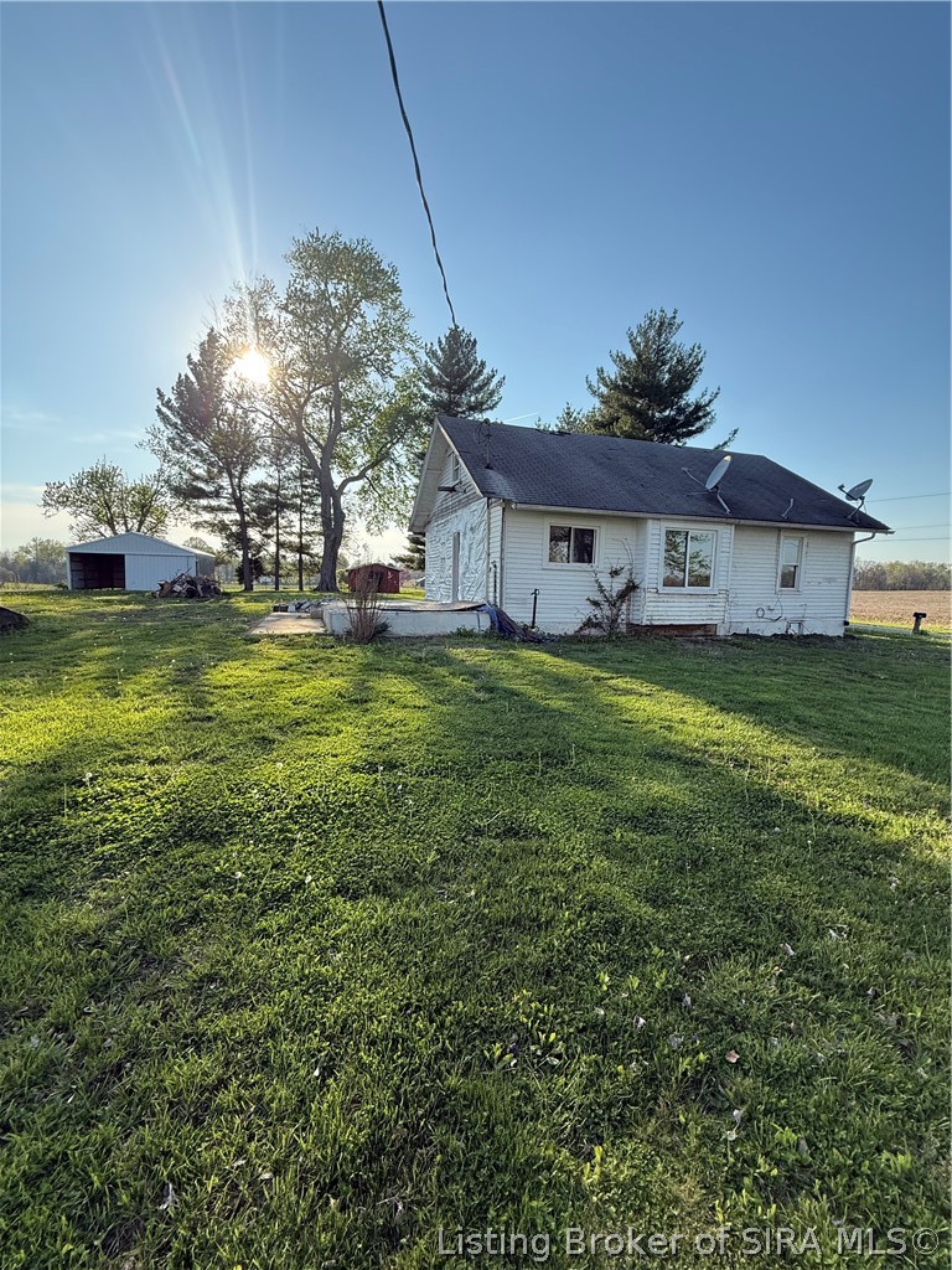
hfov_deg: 85.7
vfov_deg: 102.1
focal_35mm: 14
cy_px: 635
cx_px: 476
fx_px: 513
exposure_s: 1/928
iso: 64
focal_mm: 2.22
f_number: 2.2
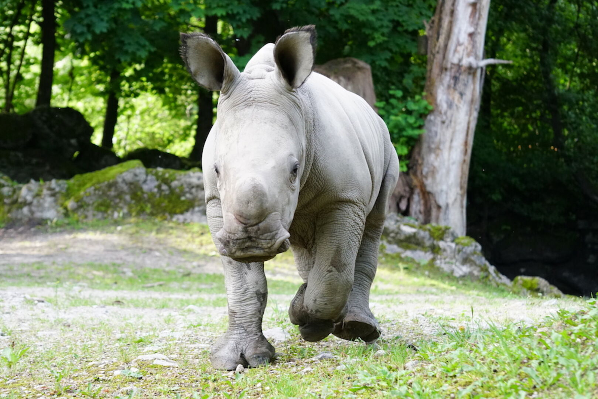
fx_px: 1371
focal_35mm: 82
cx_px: 299
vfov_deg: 16.6
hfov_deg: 24.6
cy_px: 200
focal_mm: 55
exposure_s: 1/500
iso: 3200
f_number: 6.3
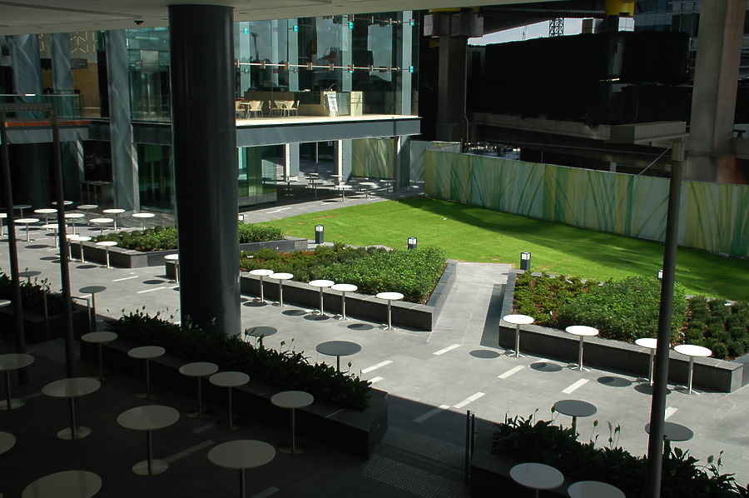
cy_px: 249
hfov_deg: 51.3
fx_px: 779
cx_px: 374
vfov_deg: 35.4
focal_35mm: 38
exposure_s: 1/80
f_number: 8
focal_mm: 25
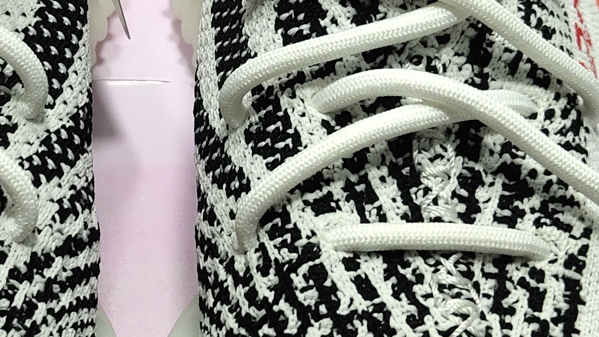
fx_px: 1731
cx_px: 114
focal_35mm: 109
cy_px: 165
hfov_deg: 19.4
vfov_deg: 11.1
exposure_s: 1/100
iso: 80
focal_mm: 4.35
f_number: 1.79
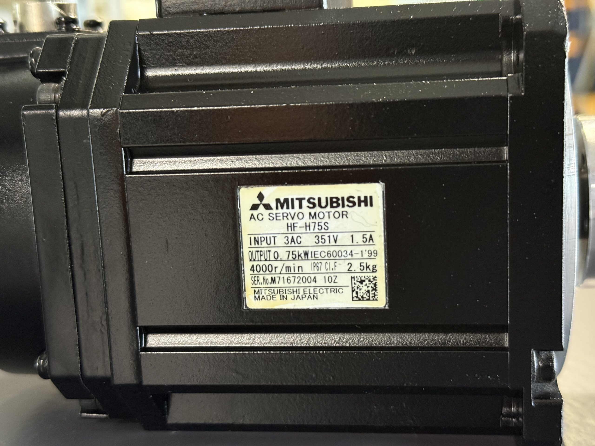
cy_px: 223
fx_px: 825
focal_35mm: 48
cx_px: 298
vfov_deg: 30.3
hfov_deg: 39.7
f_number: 1.78
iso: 500
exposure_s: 1/25
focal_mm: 6.76
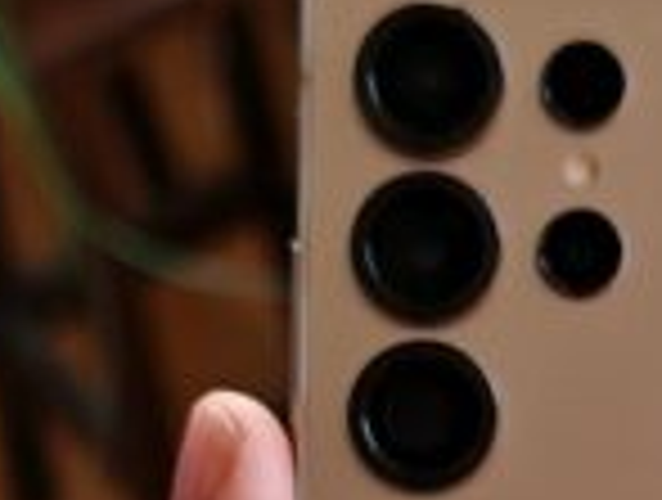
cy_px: 698
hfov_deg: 13.9
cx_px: 513
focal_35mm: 141
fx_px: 2703
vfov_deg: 10.3
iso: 250
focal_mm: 6.83
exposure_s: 1/60
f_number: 1.4
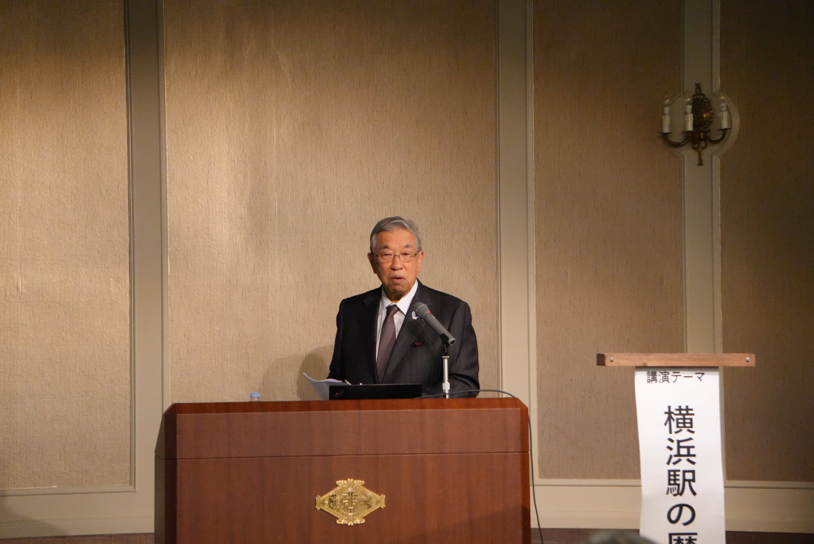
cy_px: 272
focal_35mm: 142
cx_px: 407
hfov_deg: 14.4
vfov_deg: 9.6
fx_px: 3224
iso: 5000
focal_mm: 95
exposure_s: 1/160
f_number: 5.6
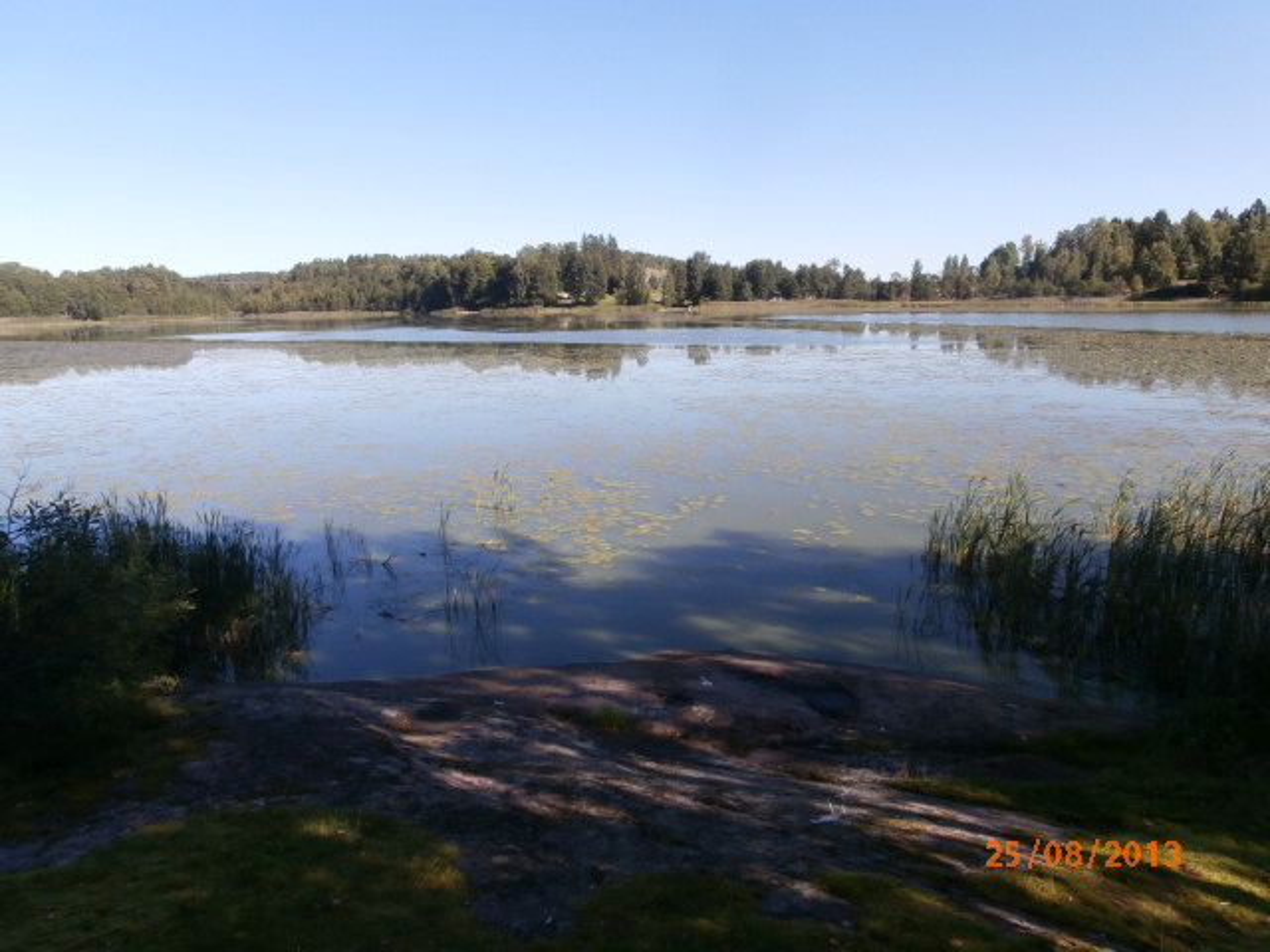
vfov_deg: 56.8
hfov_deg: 71.6
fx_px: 881
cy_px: 476
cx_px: 635
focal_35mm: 24
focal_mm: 4.2
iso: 100
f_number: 7.9
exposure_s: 1/125
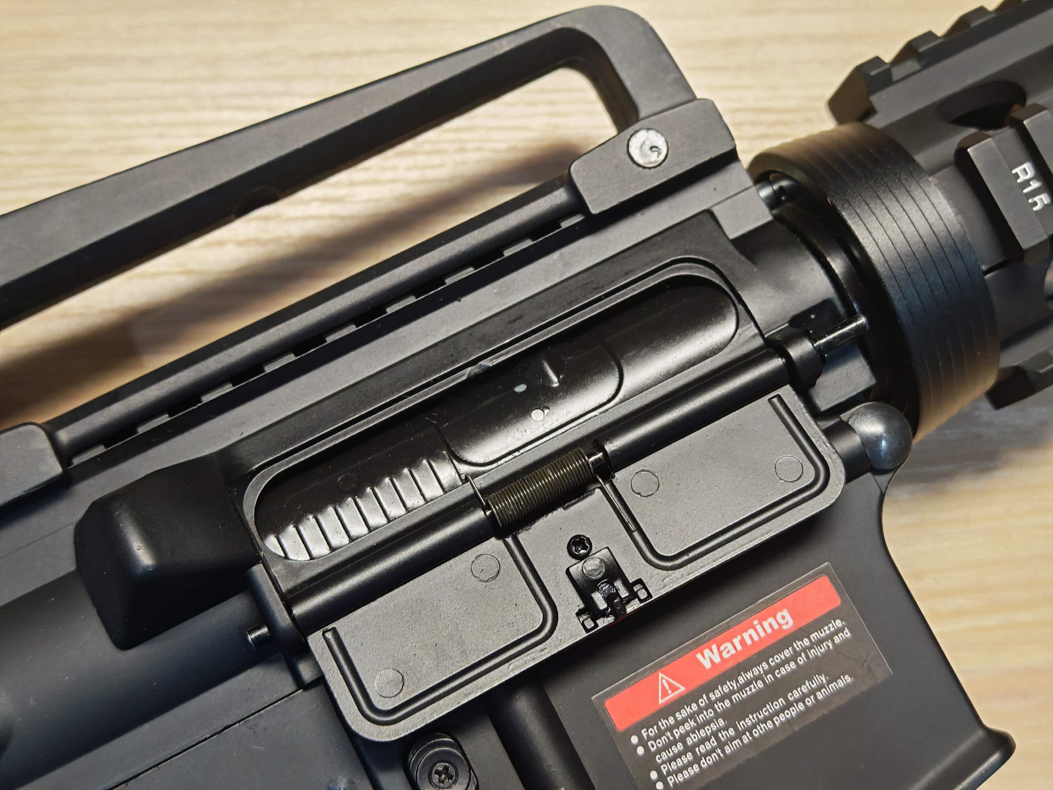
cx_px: 526
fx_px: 1460
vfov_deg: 30.3
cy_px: 395
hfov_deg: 39.7
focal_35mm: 48
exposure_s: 1/100
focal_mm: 6.83
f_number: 2
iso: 160
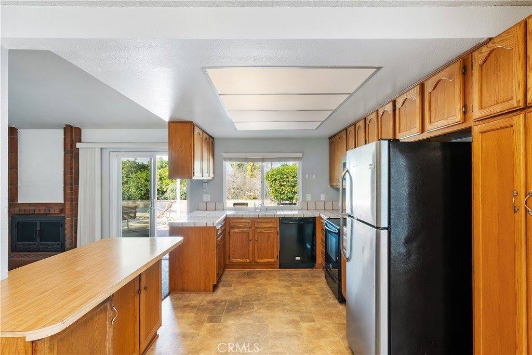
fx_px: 281
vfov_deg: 64.6
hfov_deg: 86.9
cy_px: 178
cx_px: 266
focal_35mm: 19
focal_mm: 19
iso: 100
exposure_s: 6
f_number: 20
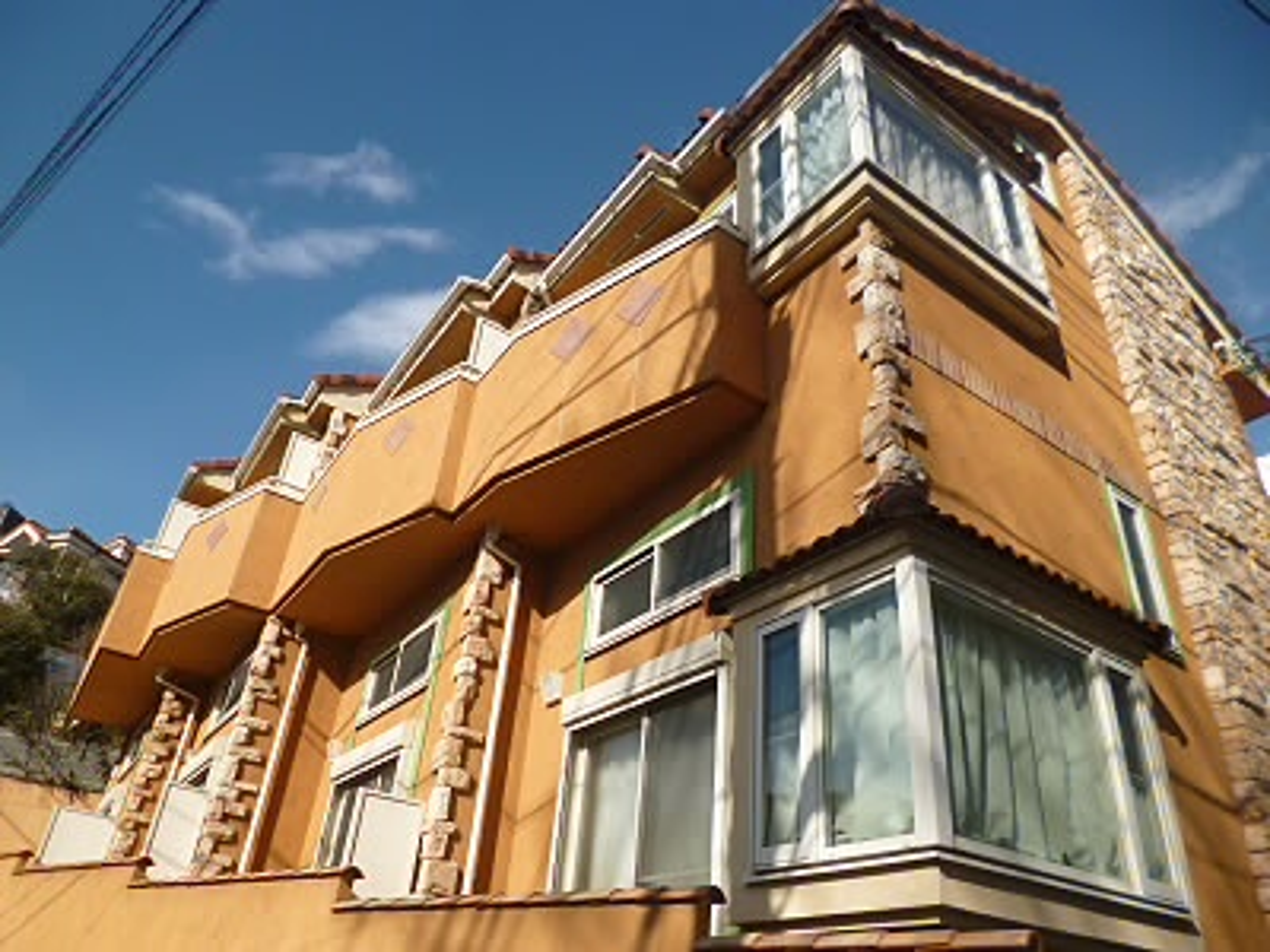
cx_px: 635
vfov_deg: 56.8
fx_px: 881
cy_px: 476
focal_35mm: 24
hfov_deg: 71.6
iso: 100
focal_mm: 4.3
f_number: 9
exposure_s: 1/160
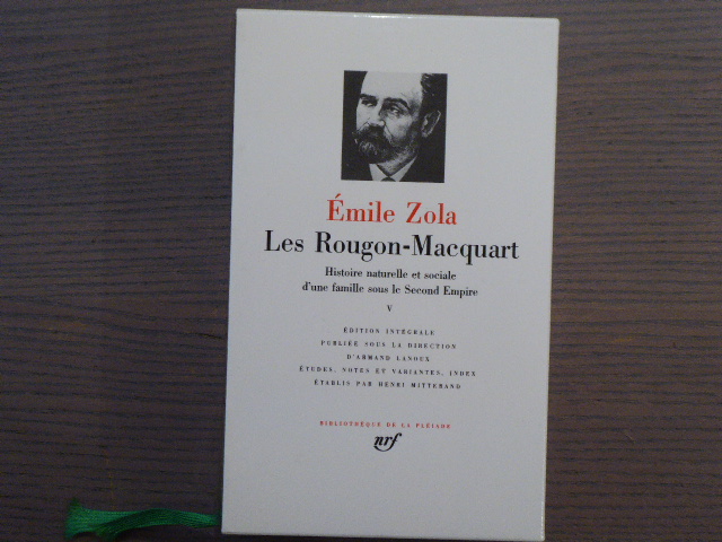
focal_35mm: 57
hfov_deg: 33.8
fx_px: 1189
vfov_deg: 25.7
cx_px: 361
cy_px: 271
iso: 400
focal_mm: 9.6
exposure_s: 1/25
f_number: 4.1
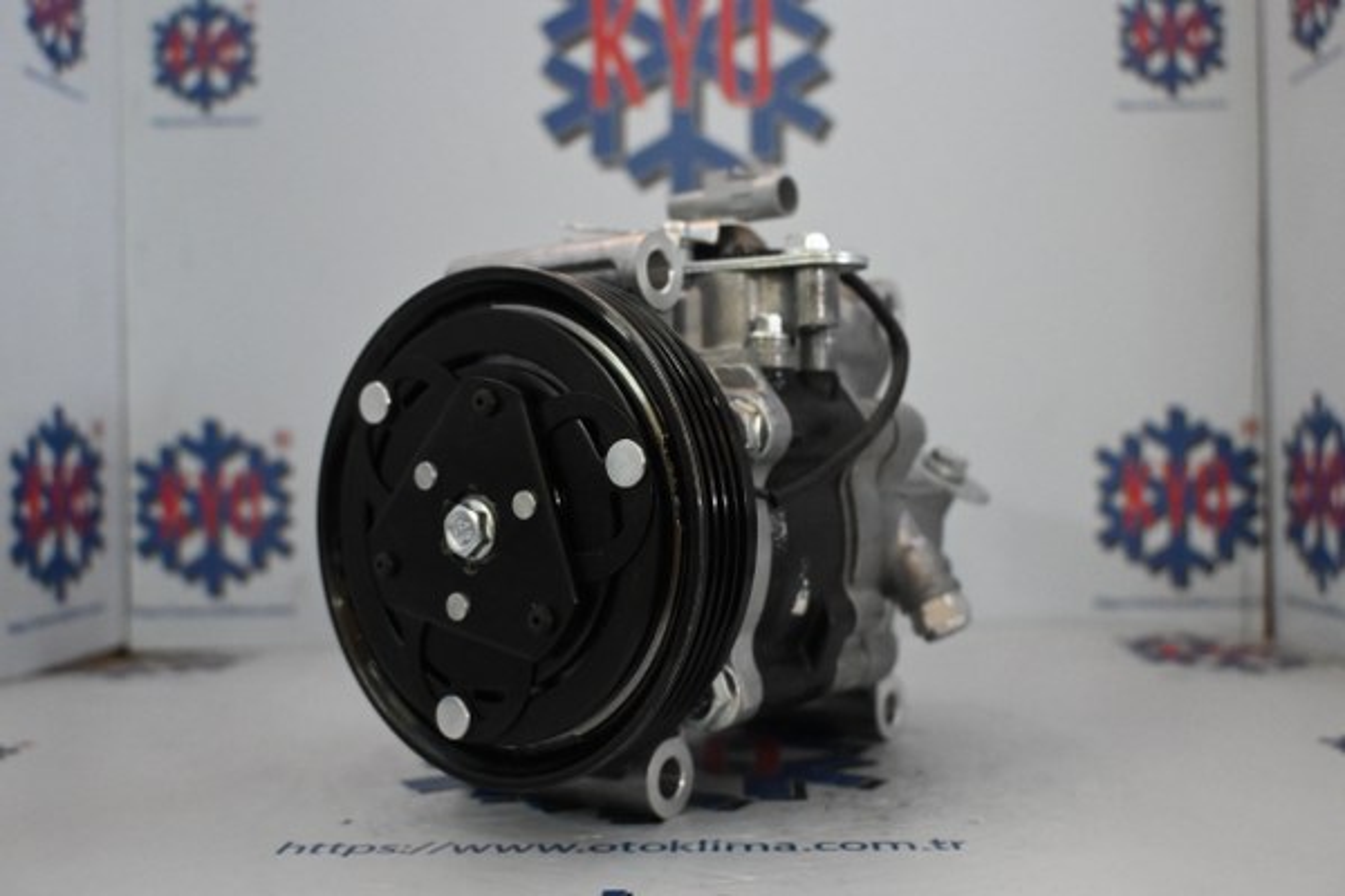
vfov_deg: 38.4
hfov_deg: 55.1
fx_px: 1289
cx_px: 672
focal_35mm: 34
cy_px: 448
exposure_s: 1/60
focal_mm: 23
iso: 4000
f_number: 4.2
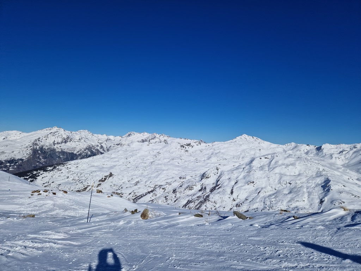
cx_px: 180
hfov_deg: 73.9
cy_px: 136
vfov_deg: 58.9
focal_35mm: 23
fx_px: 240
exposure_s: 1/5632
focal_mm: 5.4
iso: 50
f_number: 1.8
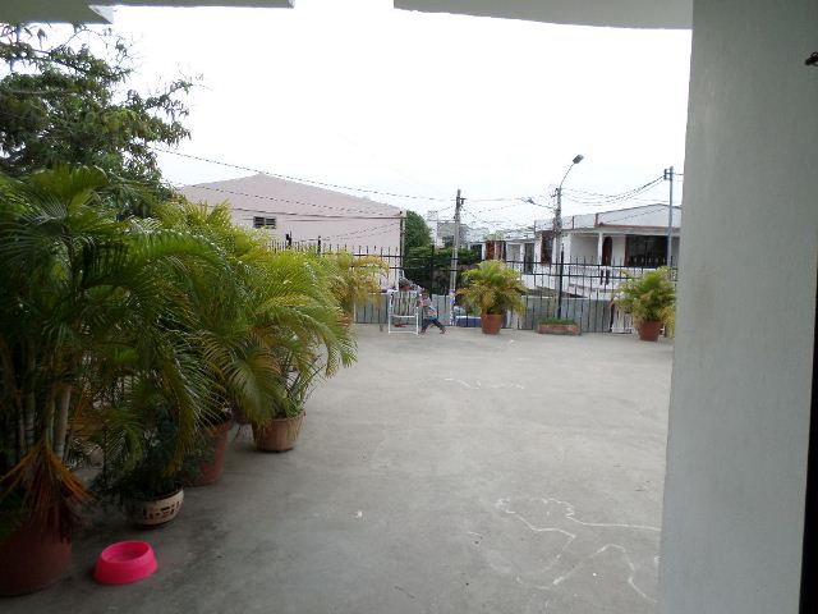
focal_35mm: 25
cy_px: 307
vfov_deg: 54.9
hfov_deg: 69.4
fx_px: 591
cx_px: 409
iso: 80
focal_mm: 4.5
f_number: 2.5
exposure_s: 1/350
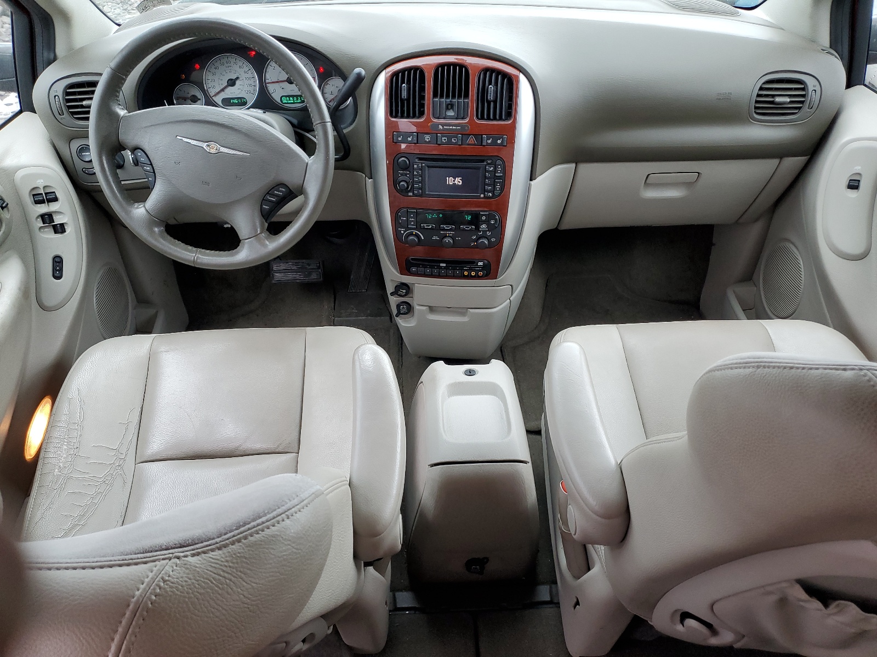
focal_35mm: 26
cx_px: 438
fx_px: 659
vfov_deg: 53.1
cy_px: 328
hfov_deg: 67.3
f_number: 1.5
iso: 77
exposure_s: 1/120
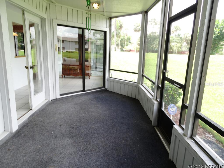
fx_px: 155
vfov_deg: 56.8
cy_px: 84
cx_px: 112
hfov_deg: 71.6
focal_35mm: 24
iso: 80
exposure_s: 1/40
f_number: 3.5
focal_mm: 4.1
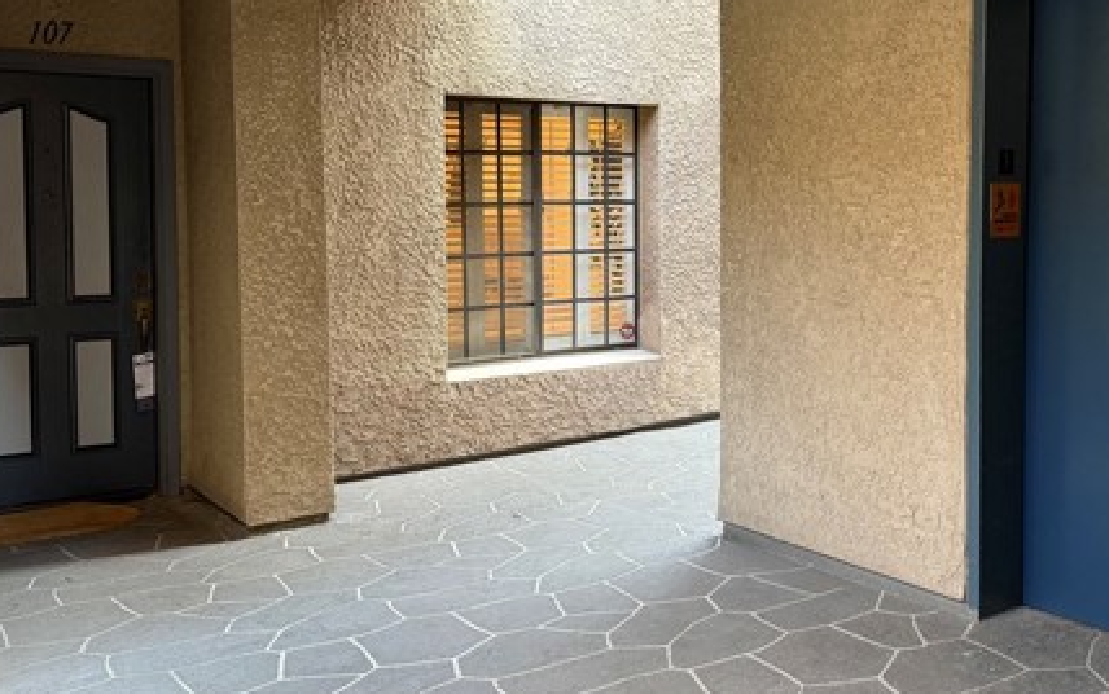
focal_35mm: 38
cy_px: 267
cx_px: 609
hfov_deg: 51.4
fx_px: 1149
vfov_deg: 33.5
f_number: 1.78
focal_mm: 6.76
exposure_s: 1/84
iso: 200
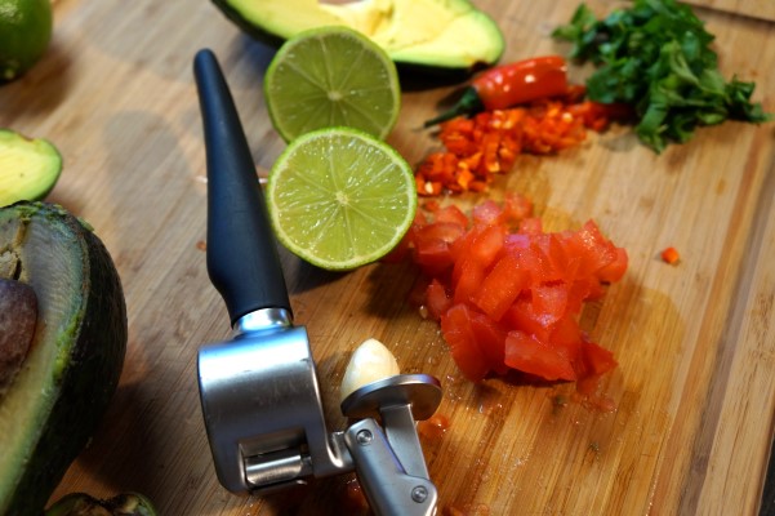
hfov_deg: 51.3
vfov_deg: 35.5
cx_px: 388
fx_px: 807
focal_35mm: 38
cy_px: 258
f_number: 4
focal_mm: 25
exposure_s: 1/60
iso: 640
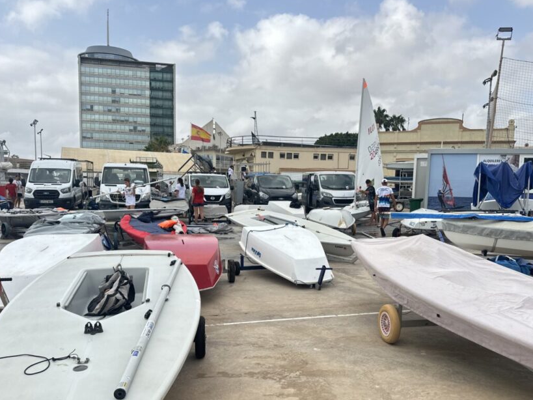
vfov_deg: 46.6
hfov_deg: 59.9
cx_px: 286
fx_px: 462
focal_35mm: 30
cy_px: 234
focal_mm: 6.86
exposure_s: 1/2732
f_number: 1.78
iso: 80
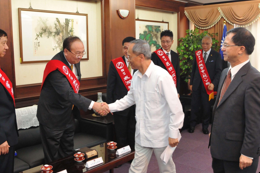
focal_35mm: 39
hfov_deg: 49.6
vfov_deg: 34.1
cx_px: 128
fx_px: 281
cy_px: 88
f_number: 5
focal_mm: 24
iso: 2000
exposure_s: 1/60
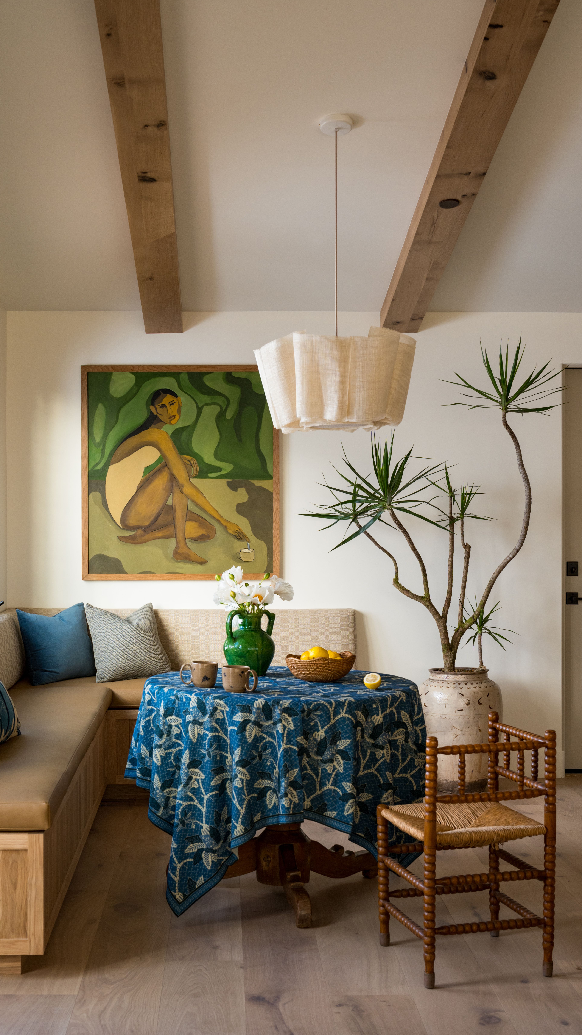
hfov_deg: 25.4
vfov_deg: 43.7
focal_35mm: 47
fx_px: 1289
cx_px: 246
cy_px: 521
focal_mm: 44
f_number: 8
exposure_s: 1/25
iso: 500
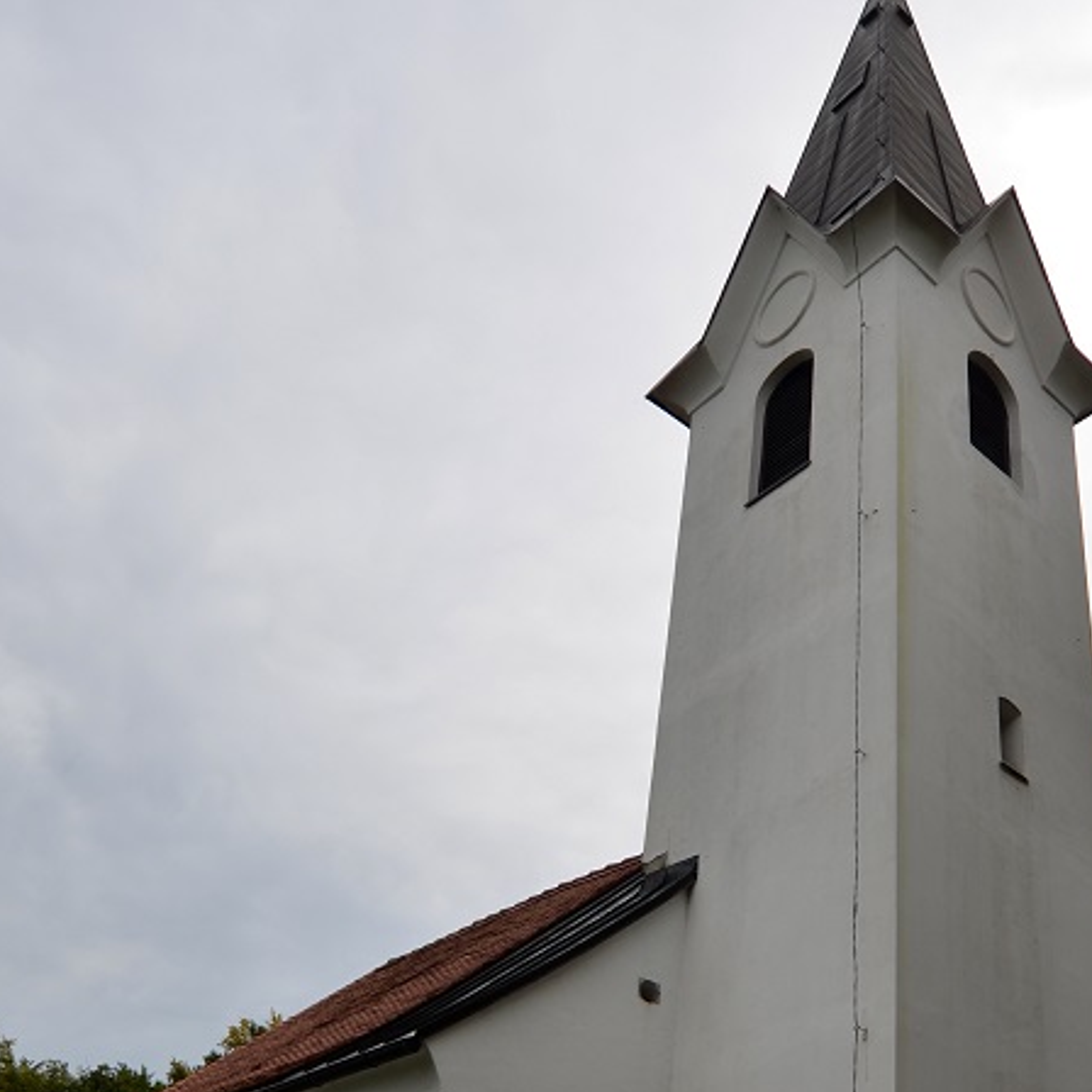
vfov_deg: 46.7
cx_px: 676
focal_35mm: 34
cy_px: 820
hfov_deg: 48.0
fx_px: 1213
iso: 125
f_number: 4
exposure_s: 1/2000
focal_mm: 12
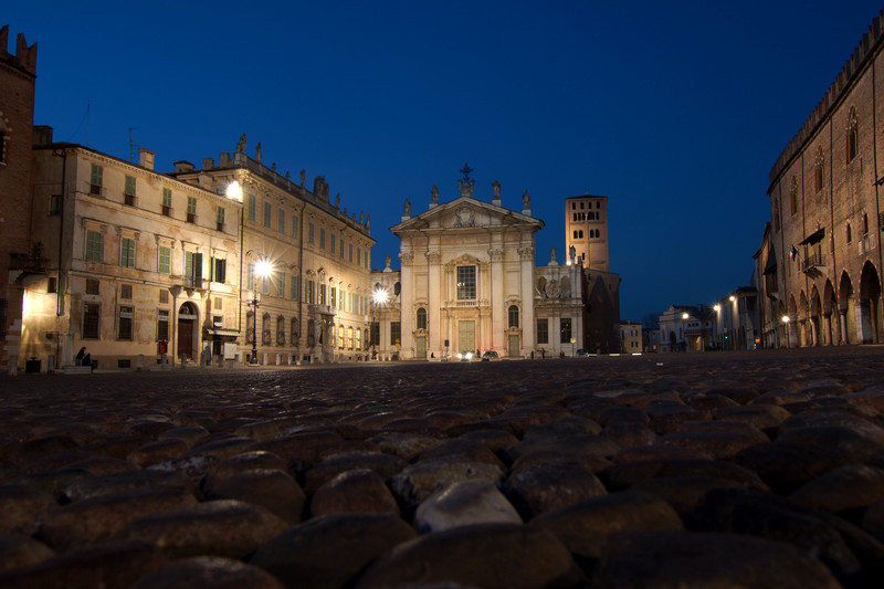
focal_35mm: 24
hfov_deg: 73.8
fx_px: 589
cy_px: 294
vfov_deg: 53.1
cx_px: 442
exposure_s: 13
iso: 50
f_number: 10
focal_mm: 16
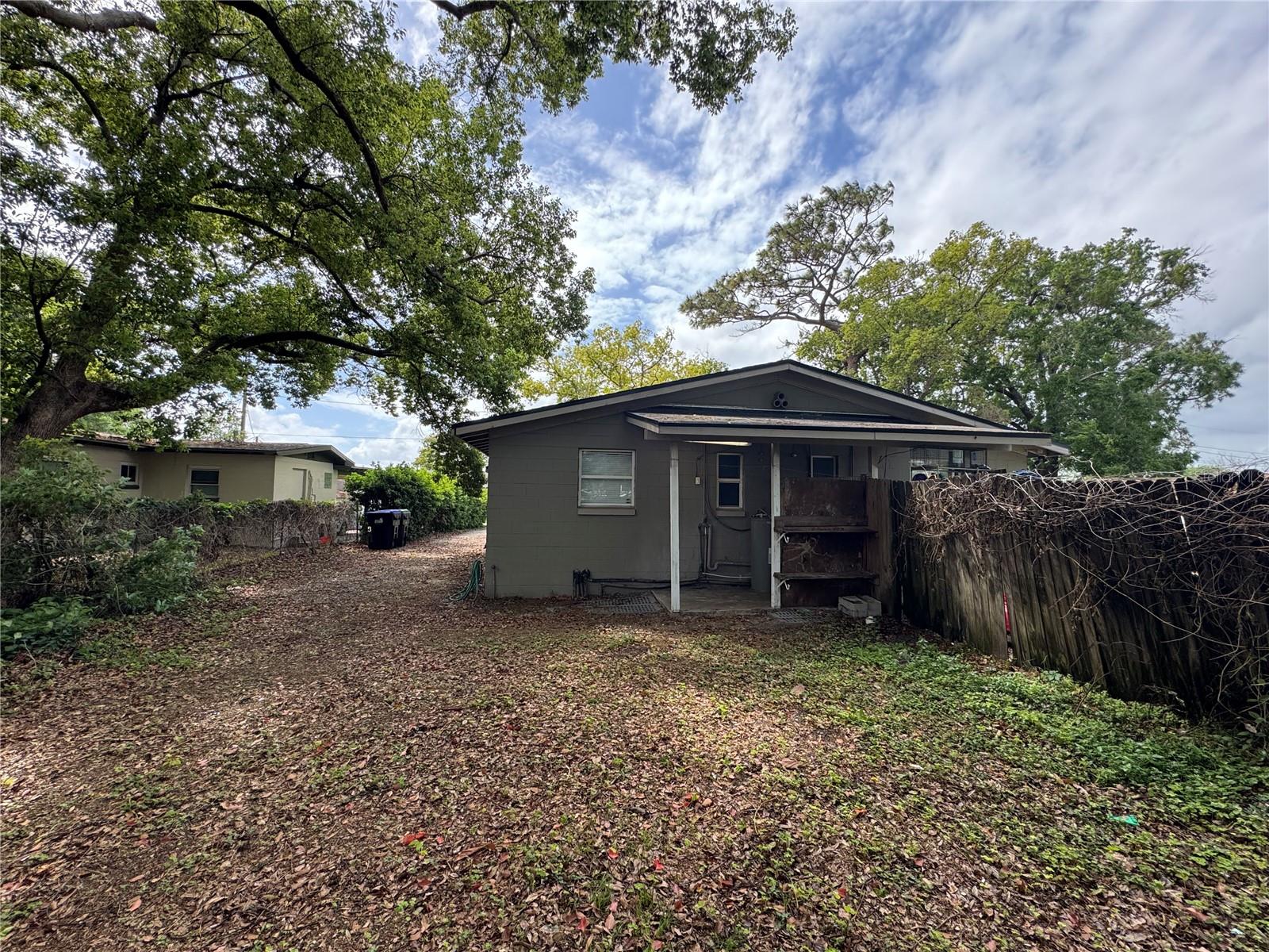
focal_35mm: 14
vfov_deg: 85.7
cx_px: 634
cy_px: 476
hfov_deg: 102.1
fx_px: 513
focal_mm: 2.22
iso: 40
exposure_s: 1/418
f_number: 2.2
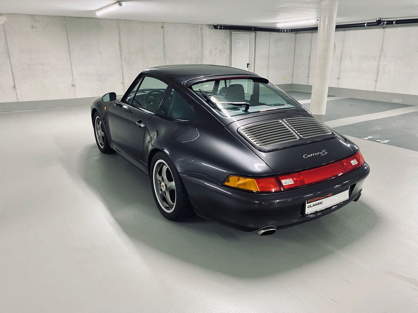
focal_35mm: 26
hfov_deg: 67.3
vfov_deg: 53.1
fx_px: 314
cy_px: 156
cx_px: 209
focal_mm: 4.25
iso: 160
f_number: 1.8
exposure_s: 1/50
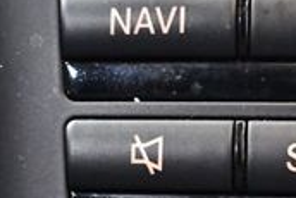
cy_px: 331
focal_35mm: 179
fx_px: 1473
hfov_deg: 11.1
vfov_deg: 7.5
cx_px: 413
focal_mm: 24
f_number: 3.8
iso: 5000
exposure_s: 1/60
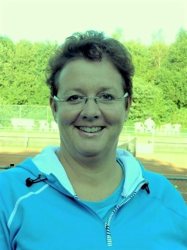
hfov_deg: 24.0
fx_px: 439
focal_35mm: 61
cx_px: 94
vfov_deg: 31.7
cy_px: 125
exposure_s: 1/100
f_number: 4.5
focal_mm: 10.9
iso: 100
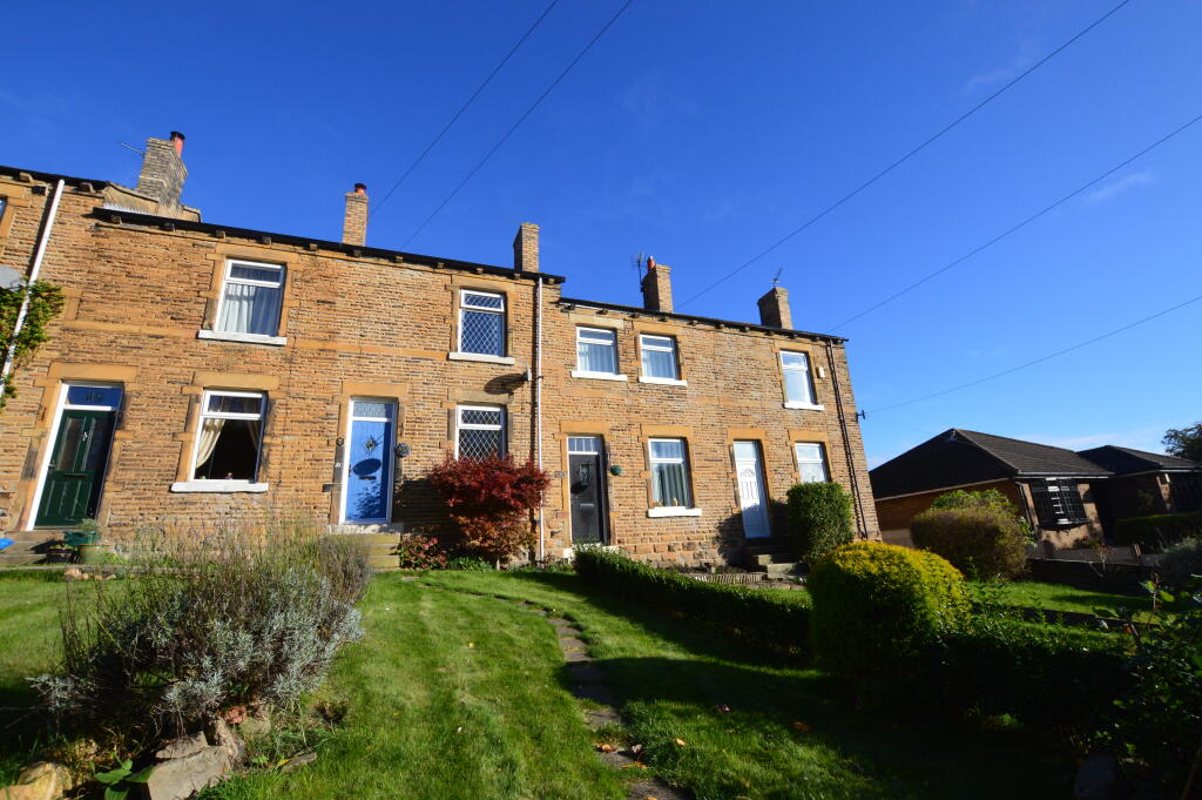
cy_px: 400
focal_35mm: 15
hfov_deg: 100.4
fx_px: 500
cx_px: 601
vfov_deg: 77.2
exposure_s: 1/320
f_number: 11
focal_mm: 10
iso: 400
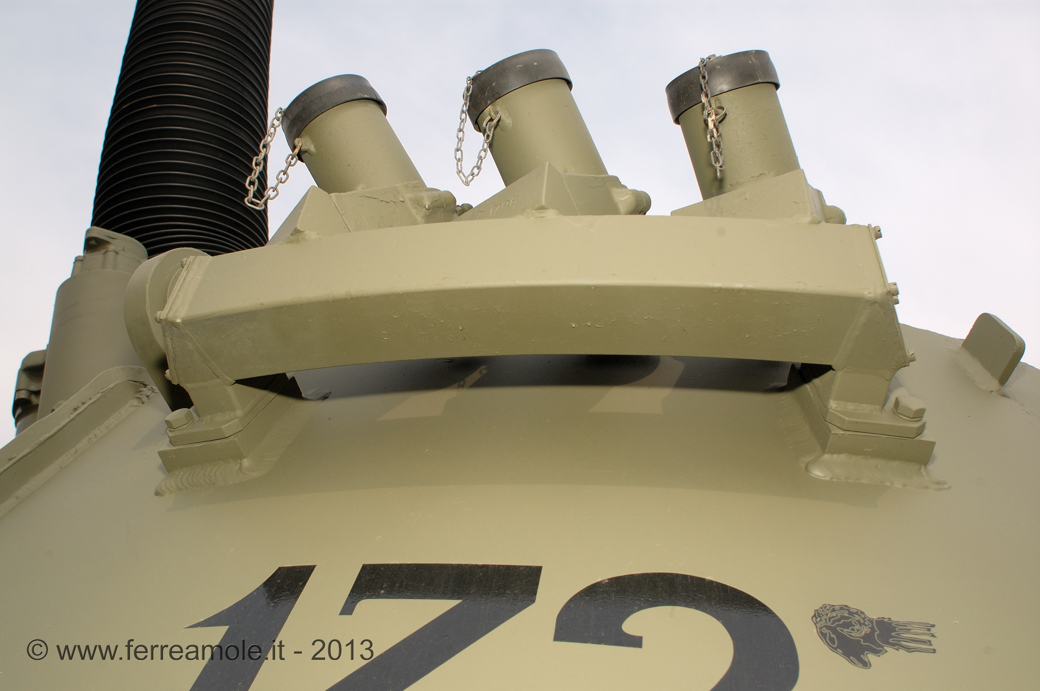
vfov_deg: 43.5
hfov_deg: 62.0
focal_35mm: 30
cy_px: 346
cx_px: 520
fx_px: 866
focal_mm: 20
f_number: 9
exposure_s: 1/200
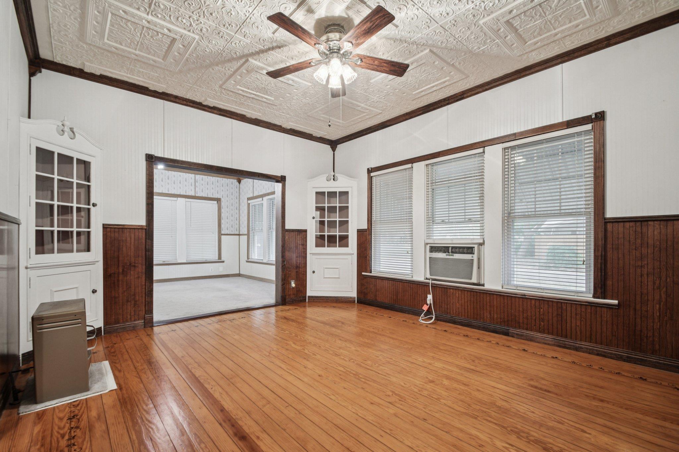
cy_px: 226
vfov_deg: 77.3
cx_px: 340
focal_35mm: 15
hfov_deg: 100.4
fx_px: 283
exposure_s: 1/2.5
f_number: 8
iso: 400
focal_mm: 10
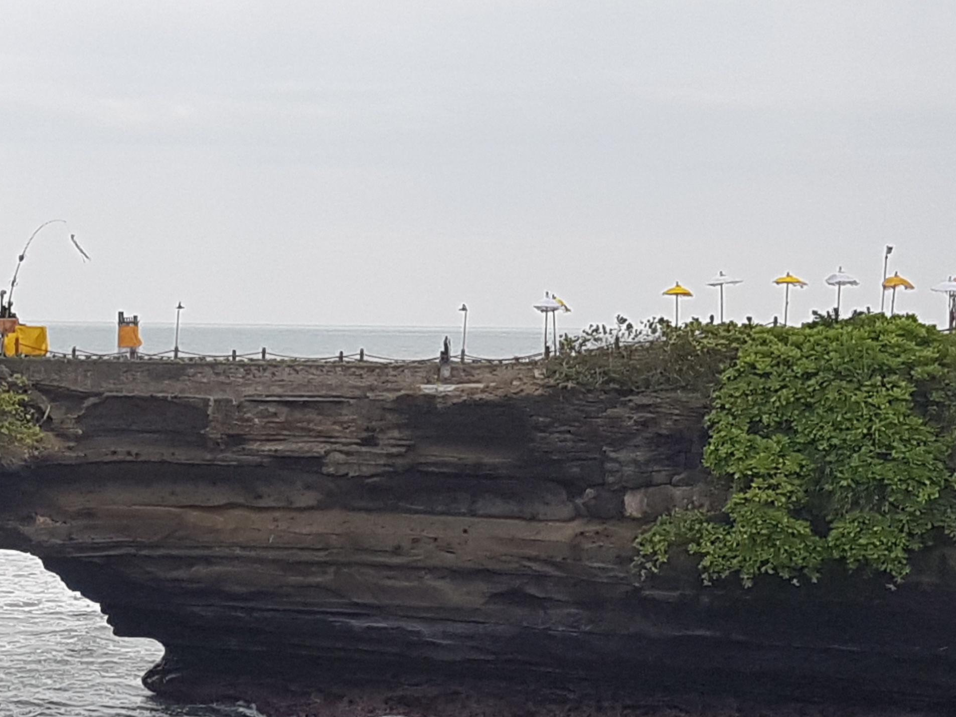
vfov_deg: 26.3
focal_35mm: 55
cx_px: -20
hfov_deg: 32.0
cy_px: 516
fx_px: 1519
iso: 40
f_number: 1.7
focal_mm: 4.2
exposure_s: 1/1836
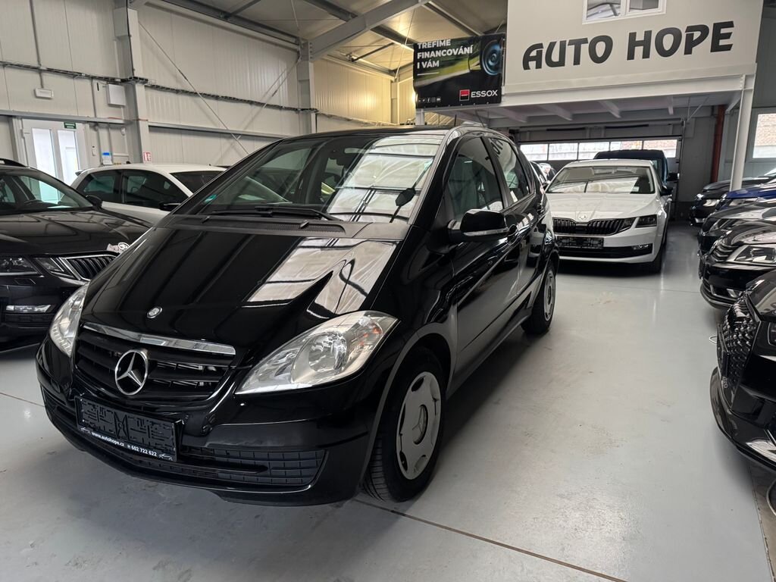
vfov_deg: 56.8
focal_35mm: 24
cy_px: 291
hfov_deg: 71.6
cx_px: 388
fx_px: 538
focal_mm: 6.76
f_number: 1.78
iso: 640
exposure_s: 1/50
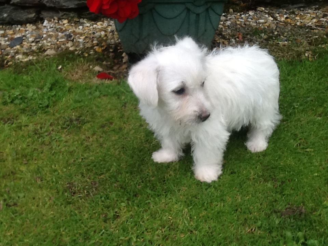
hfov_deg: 42.9
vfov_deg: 32.9
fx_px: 417
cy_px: 123
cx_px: 164
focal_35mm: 44
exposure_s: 1/377
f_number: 2.4
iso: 40
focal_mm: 2.03
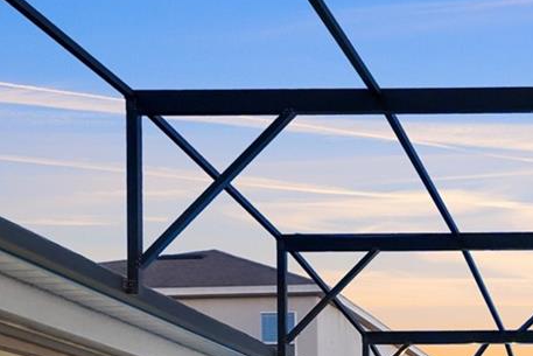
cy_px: 536
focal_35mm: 56
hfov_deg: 29.5
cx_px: 671
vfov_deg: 20.6
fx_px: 829
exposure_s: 1
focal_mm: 16
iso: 3200
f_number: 6.3
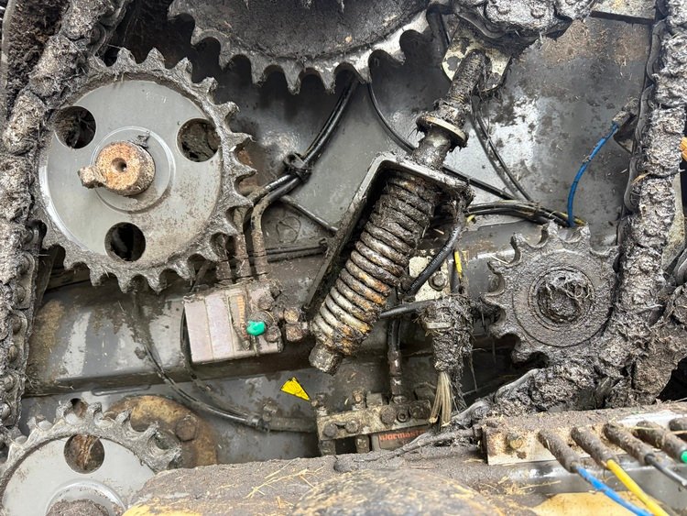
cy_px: 258
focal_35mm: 24
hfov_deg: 71.6
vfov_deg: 56.8
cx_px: 344
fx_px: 476
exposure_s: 1/60
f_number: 1.78
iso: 320
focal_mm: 6.76
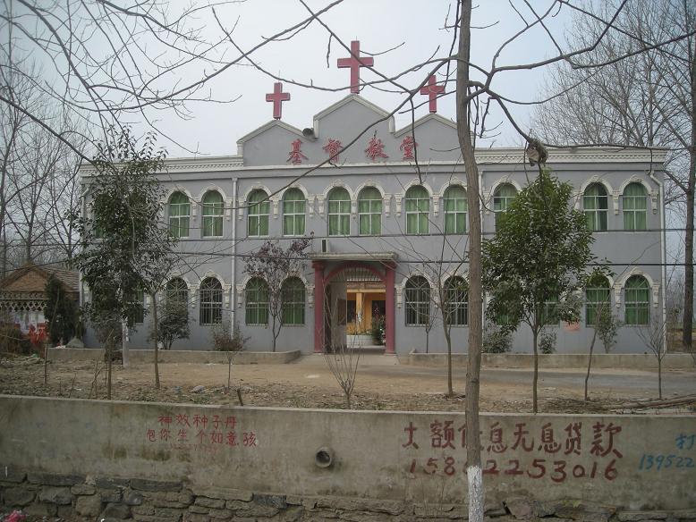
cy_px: 261
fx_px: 704
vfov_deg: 40.7
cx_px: 348
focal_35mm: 35
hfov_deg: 52.6
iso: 50
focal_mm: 5.7
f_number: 2.8
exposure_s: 1/260
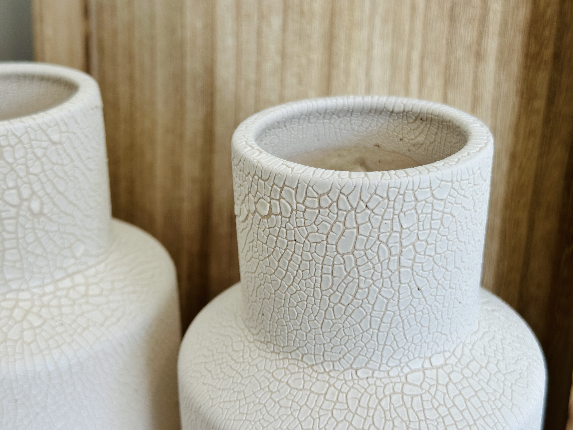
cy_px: 215
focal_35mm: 48
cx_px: 286
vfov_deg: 30.3
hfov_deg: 39.7
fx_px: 795
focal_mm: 6.86
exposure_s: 1/120
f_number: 1.78
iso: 50
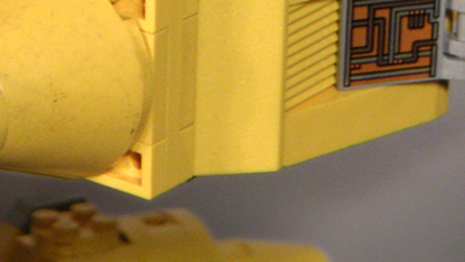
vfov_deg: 6.1
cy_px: -38
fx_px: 2455
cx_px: 314
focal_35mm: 199
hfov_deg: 10.8
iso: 100
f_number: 3.2
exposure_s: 1/30
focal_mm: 12.2
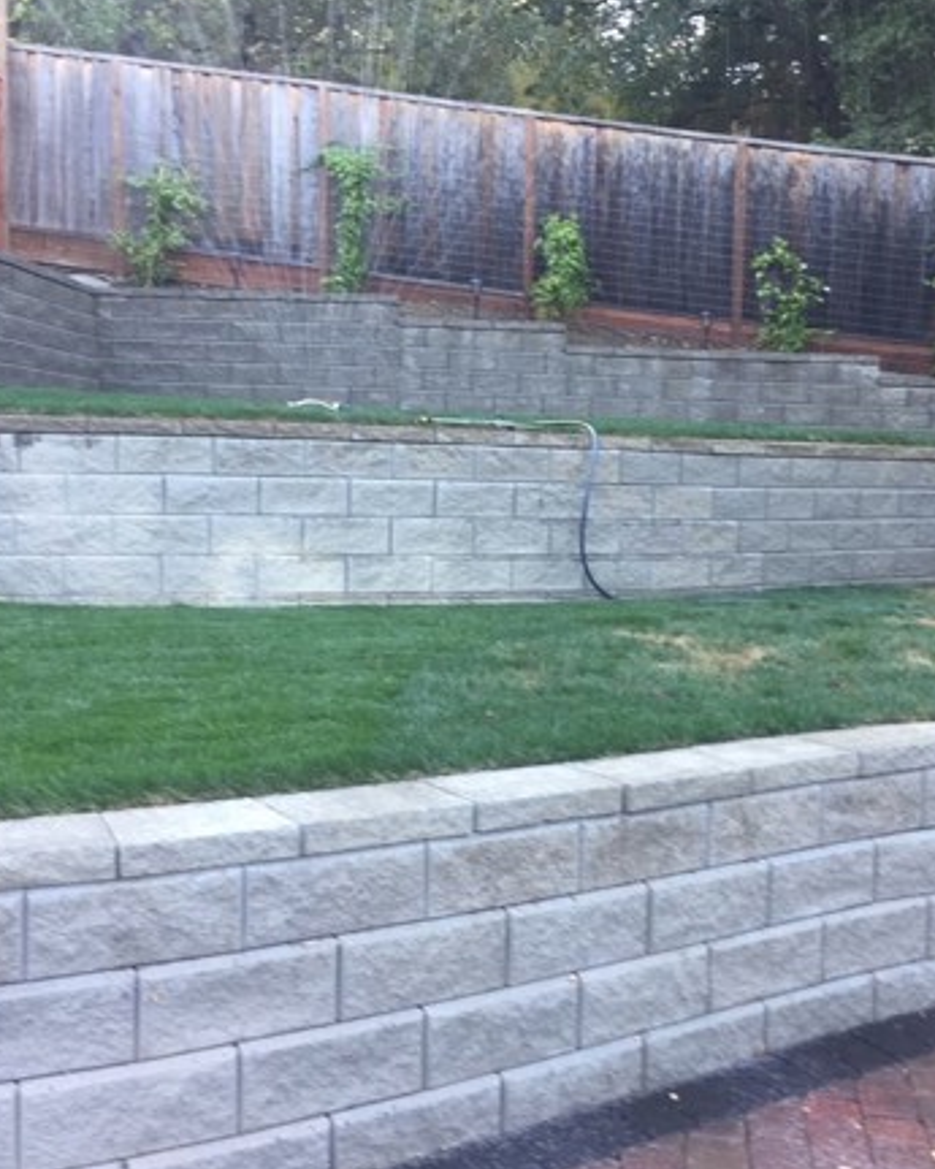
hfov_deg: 35.5
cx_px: 569
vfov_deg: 43.8
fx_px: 1452
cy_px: 613
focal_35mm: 42
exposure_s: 1/50
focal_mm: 4.15
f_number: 2.2
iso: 32
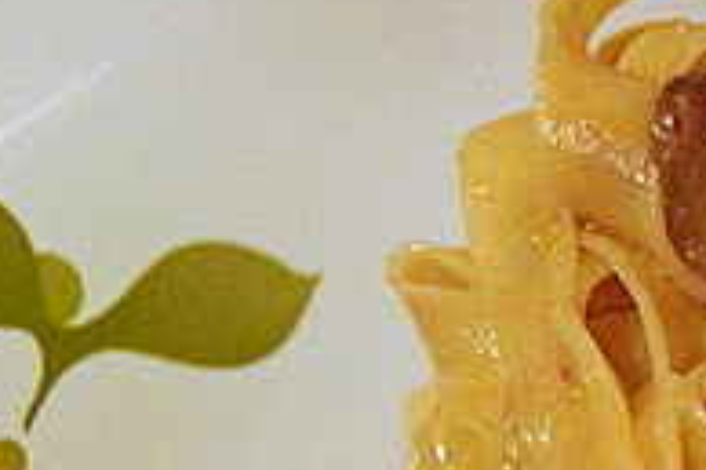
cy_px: 426
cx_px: 1139
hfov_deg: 10.3
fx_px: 3763
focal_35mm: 192
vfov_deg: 7.1
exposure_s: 1/15
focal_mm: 31
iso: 1600
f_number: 4.5
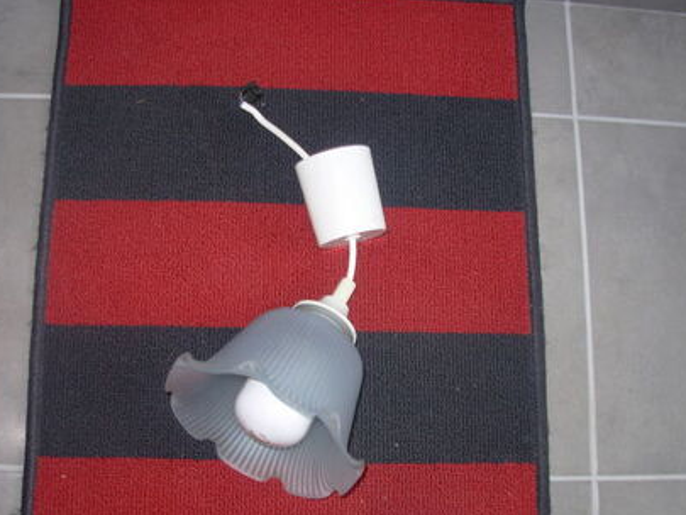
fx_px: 892
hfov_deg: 42.1
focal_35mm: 45
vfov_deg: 32.1
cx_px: 329
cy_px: 300
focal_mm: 6.3
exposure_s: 1/32
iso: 50
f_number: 2.9
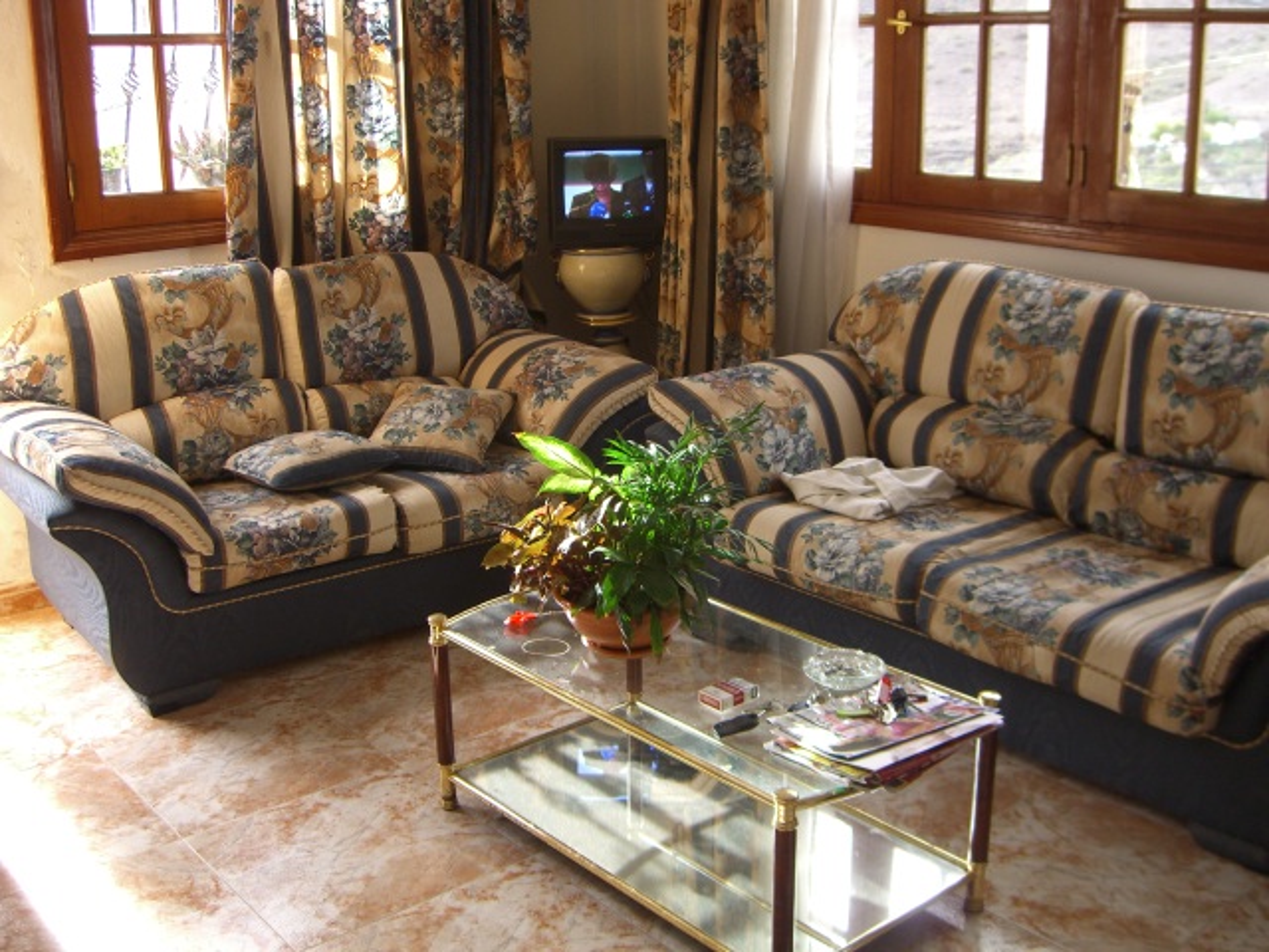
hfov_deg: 49.0
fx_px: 1393
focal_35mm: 38
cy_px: 476
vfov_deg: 37.7
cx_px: 634
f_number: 2.8
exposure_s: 1/80
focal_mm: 7.9
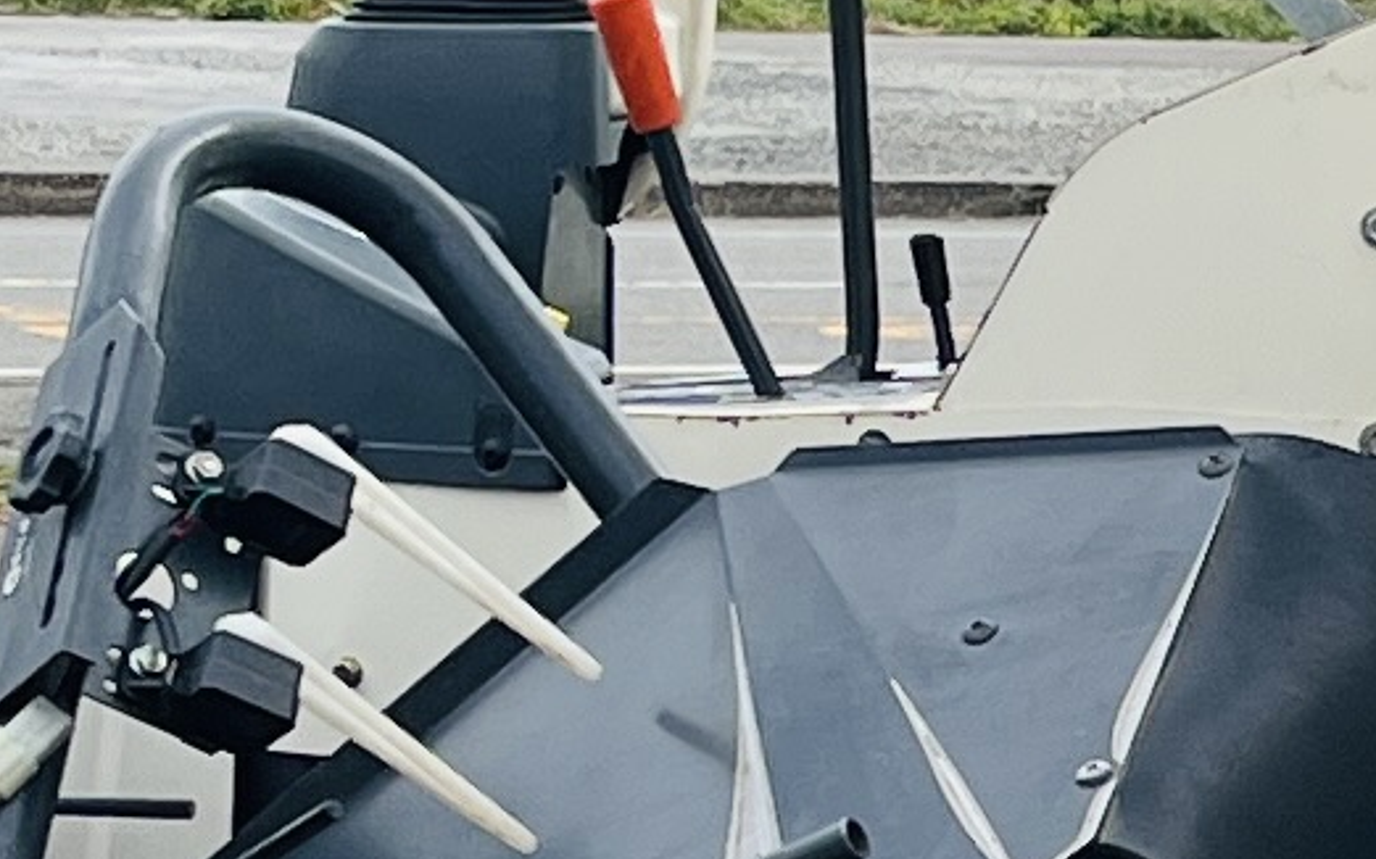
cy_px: 688
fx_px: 7986
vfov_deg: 6.2
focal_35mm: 213
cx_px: 1872
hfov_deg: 9.6
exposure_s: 1/2825
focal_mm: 5.1
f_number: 1.6
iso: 50
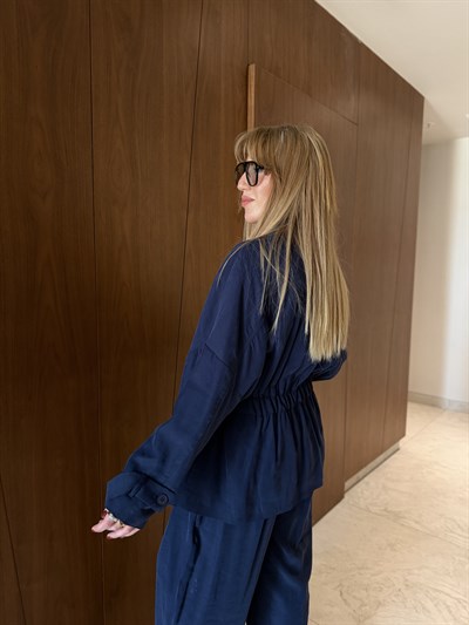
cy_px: 312
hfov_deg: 56.8
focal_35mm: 24
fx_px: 433
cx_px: 234
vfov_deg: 71.6
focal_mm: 6.76
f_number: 1.78
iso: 320
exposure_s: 1/50
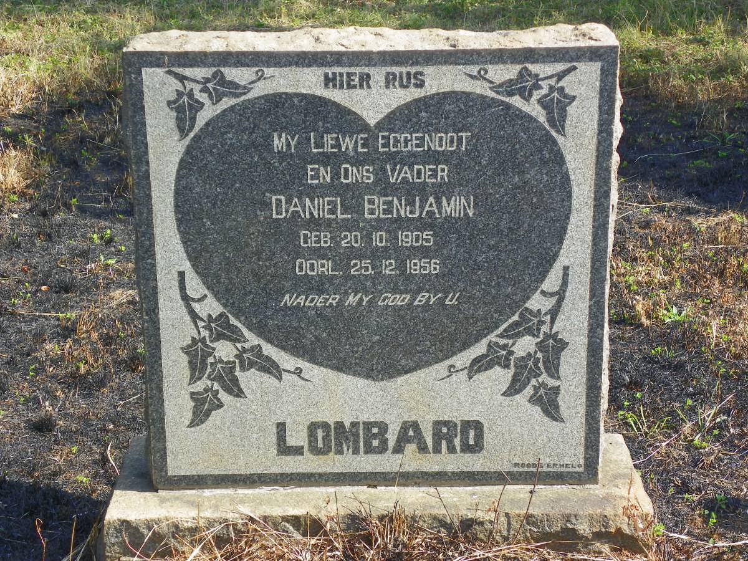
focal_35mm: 73
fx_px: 1577
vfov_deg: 20.2
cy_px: 280
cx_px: 374
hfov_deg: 26.7
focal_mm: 13
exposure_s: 1/125
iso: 64
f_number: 3.5
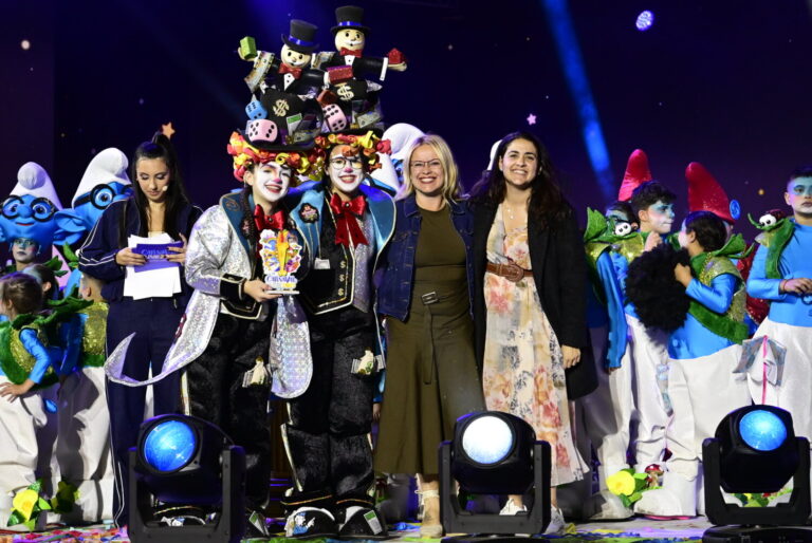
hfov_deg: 27.0
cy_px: 272
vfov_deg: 18.2
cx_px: 406
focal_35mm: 75
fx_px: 1694
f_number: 5.6
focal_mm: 50
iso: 4000
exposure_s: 1/800
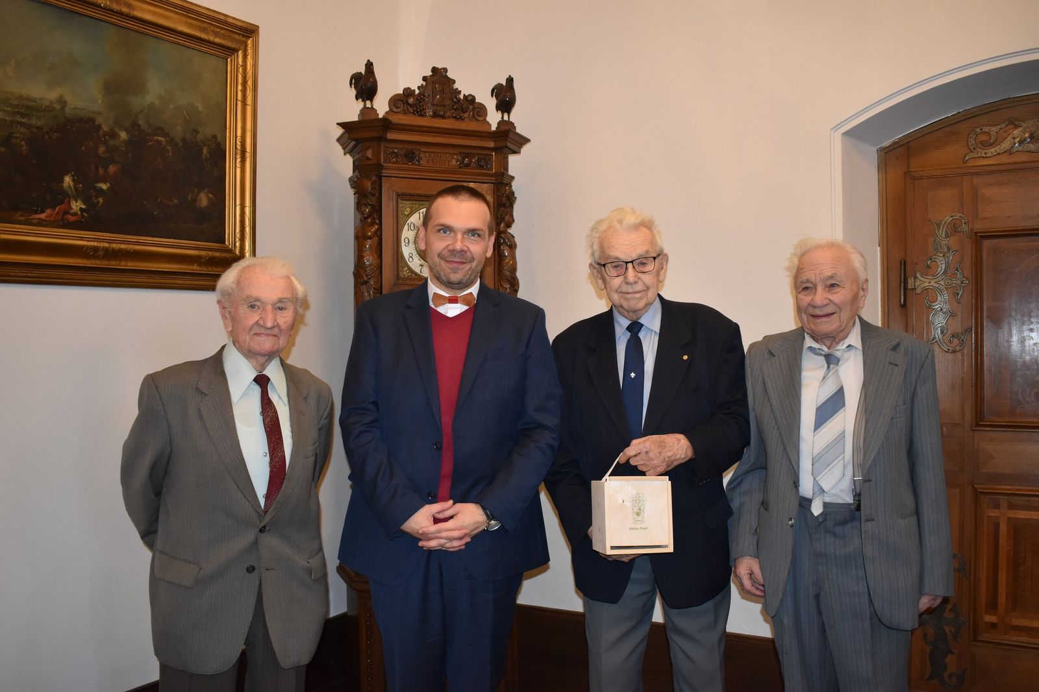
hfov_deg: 59.5
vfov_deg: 41.7
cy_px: 346
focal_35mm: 32
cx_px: 520
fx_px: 909
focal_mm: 21
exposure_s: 1/60
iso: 1100
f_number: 3.8
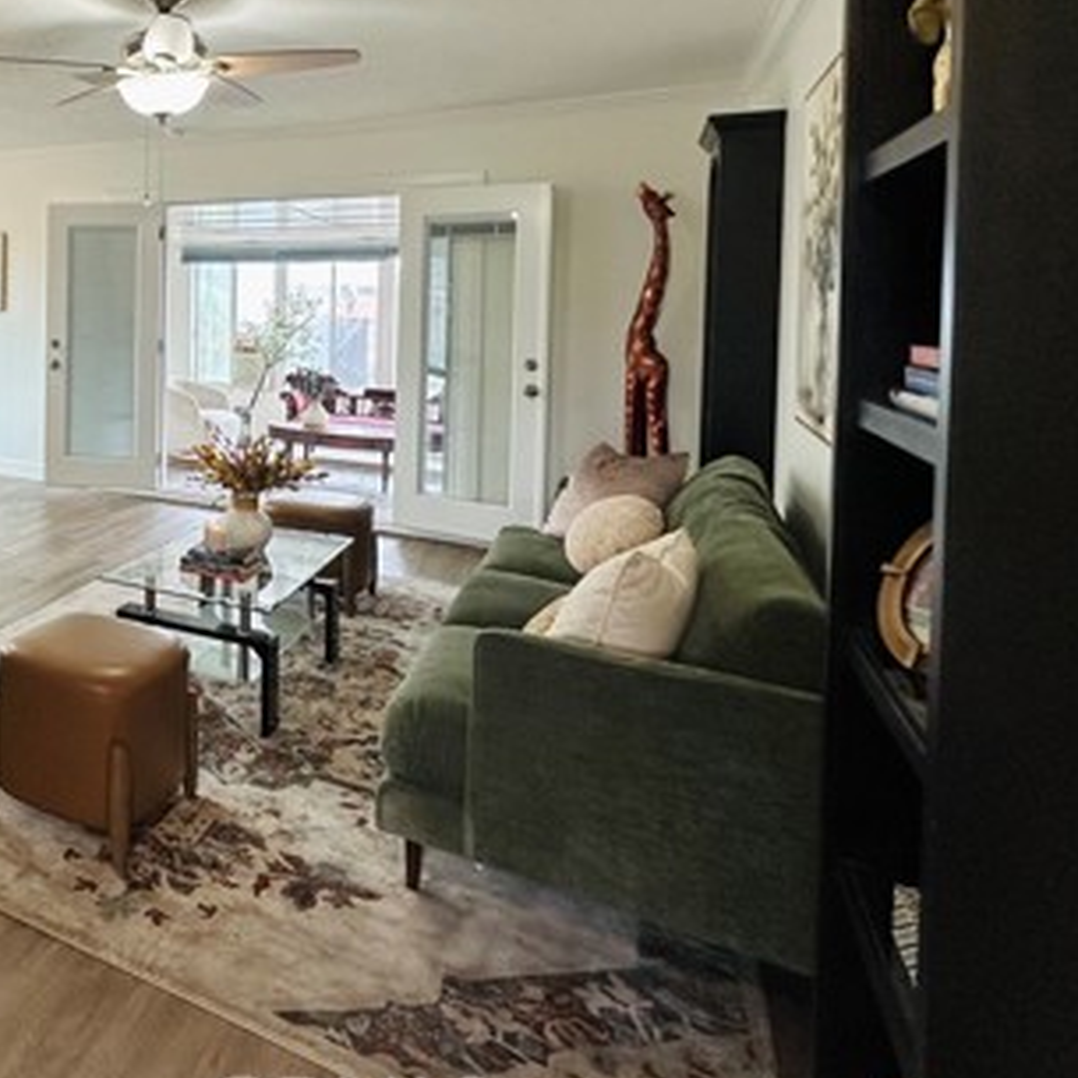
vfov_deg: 58.7
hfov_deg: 51.3
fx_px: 916
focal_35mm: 26
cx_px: 46
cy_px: 311
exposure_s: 1/60
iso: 160
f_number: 2.2
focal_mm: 2.22
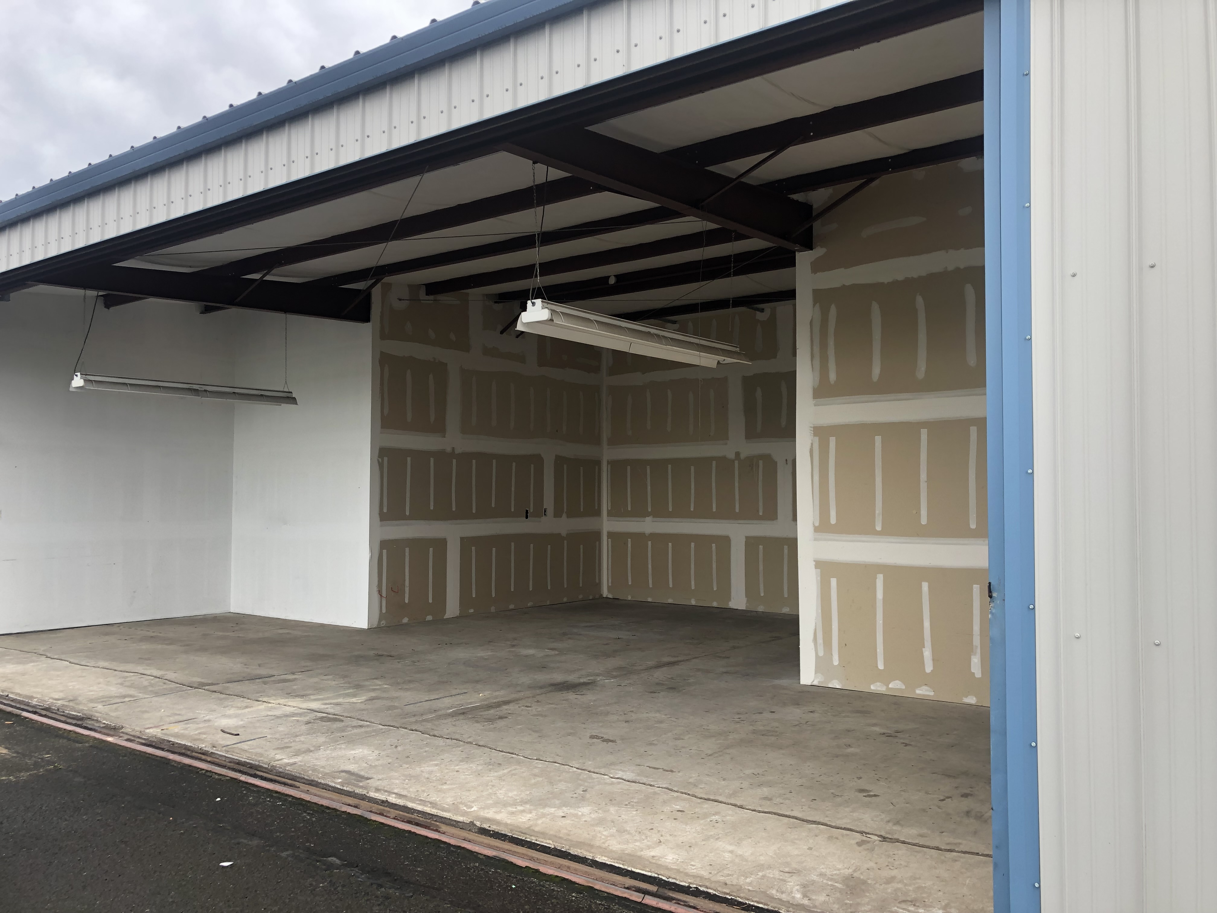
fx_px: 984
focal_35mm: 28
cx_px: 608
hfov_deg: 63.4
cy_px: 456
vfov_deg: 49.7
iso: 20
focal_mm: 4
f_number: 1.8
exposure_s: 1/171
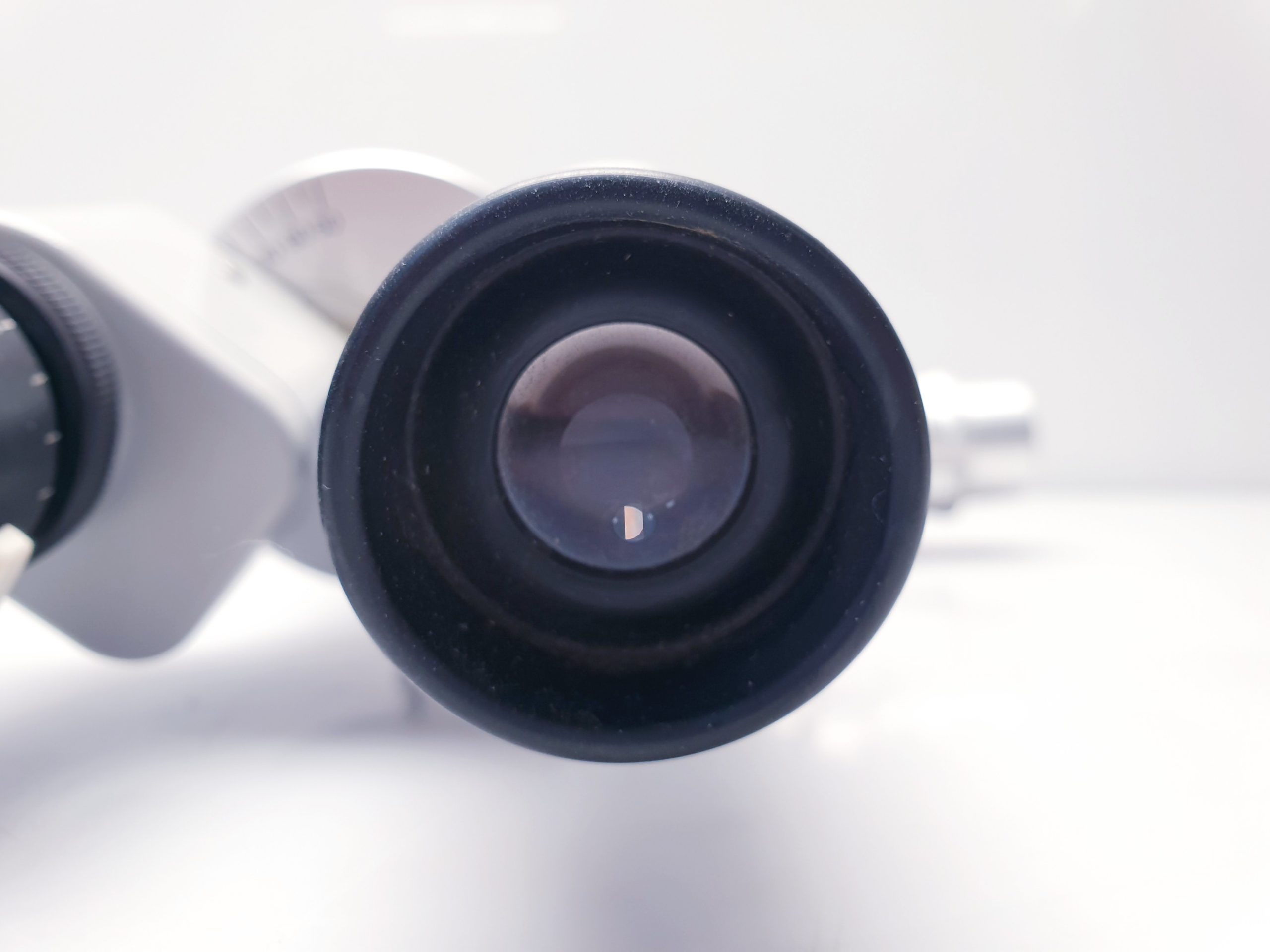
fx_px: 954
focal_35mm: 26
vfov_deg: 53.1
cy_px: 476
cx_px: 635
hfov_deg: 67.3
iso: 64
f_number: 2.4
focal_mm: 4.3
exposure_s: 1/50
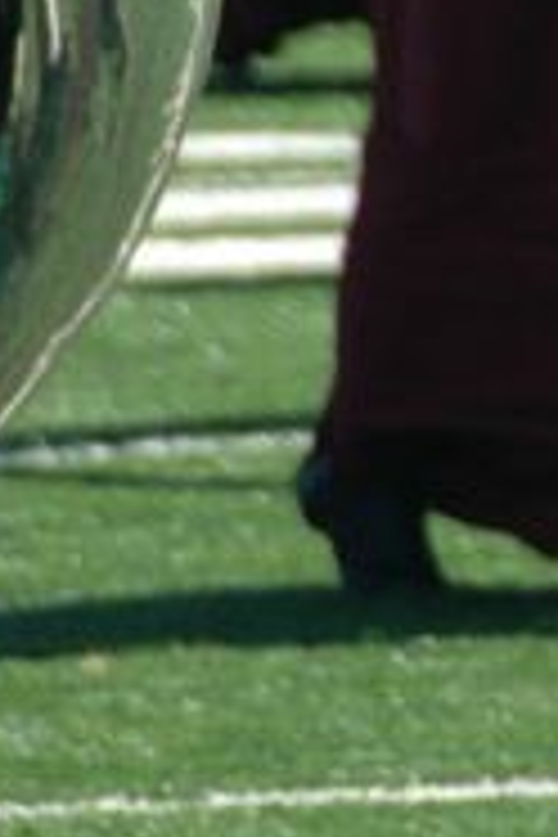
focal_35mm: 1651
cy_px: 86
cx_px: 1251
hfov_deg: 0.8
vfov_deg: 1.2
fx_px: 38383
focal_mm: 200
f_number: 5.6
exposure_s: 1/500
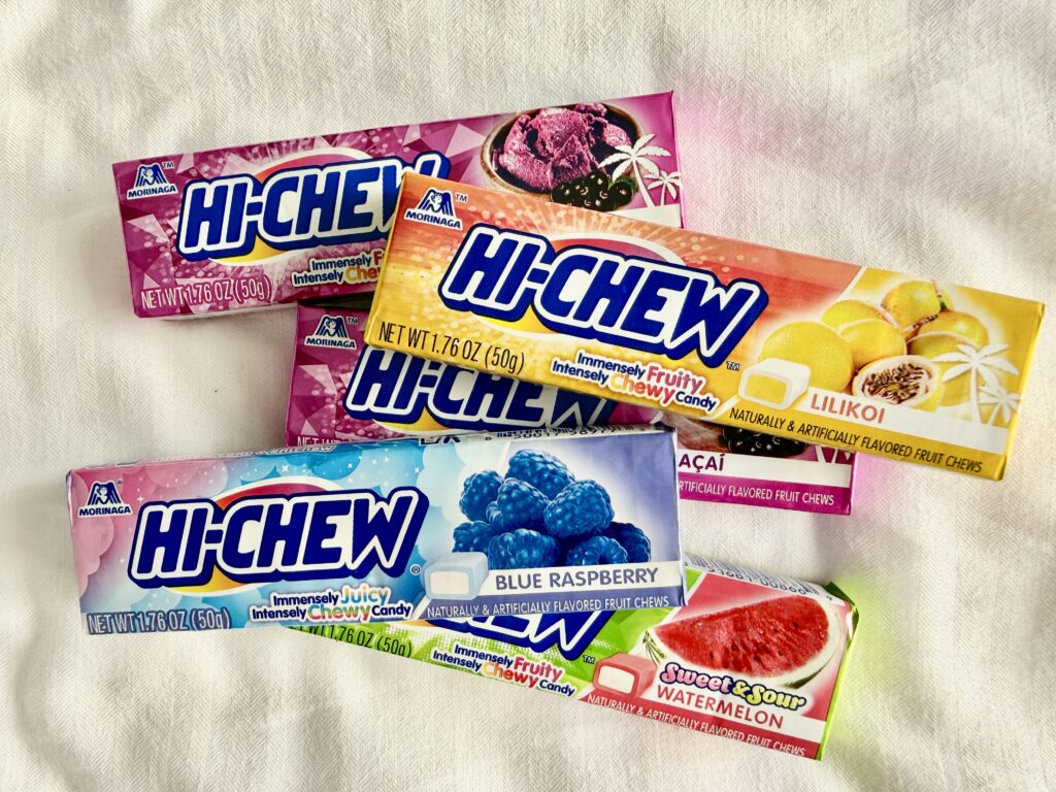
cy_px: 396
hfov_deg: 71.6
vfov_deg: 56.8
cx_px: 528
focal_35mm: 24
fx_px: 732
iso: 100
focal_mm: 2.22
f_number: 2.2
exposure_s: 1/121
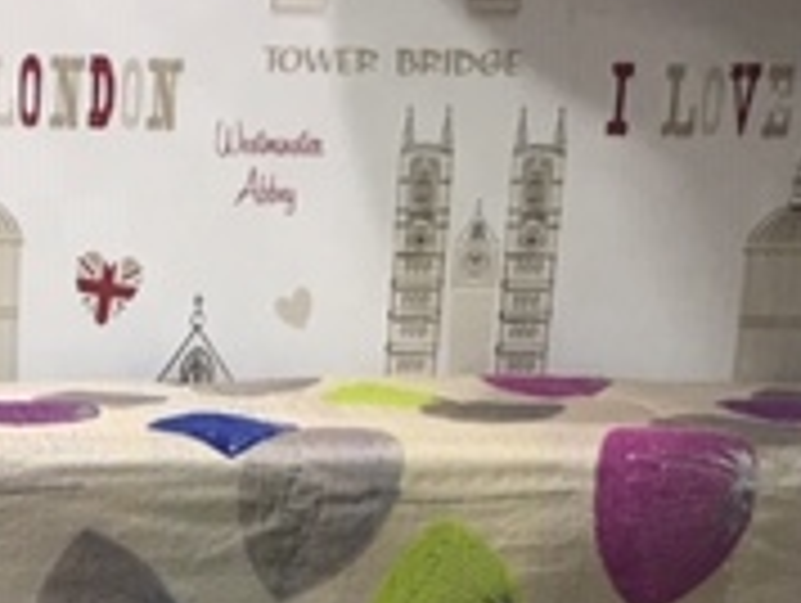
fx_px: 2410
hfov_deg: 18.1
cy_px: 981
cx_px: -112
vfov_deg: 13.2
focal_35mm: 104
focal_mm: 4.15
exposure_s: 1/17
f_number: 2.2
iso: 64
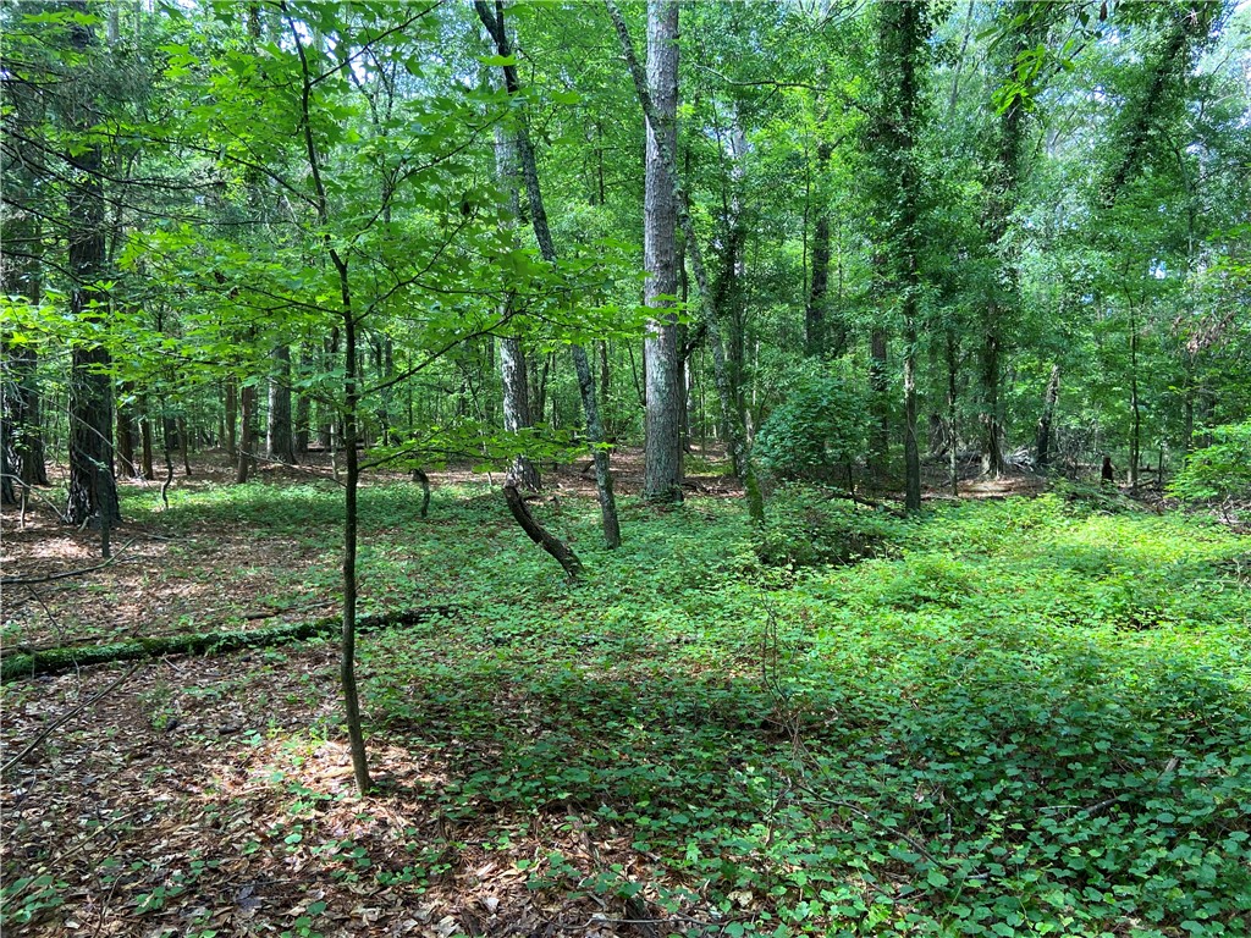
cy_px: 469
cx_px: 626
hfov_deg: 67.3
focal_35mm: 26
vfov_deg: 53.1
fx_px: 940
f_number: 1.8
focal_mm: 4.25
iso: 64
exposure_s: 1/121
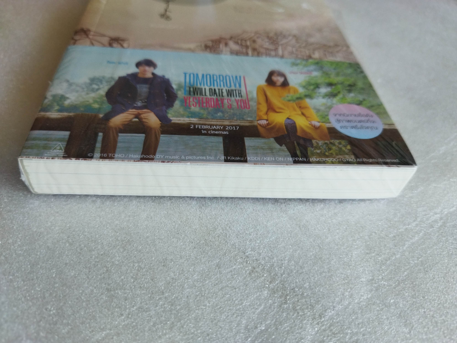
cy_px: 172
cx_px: 228
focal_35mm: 27
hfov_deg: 65.3
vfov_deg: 51.4
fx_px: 356
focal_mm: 4.71
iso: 151
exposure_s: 1/60
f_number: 1.79
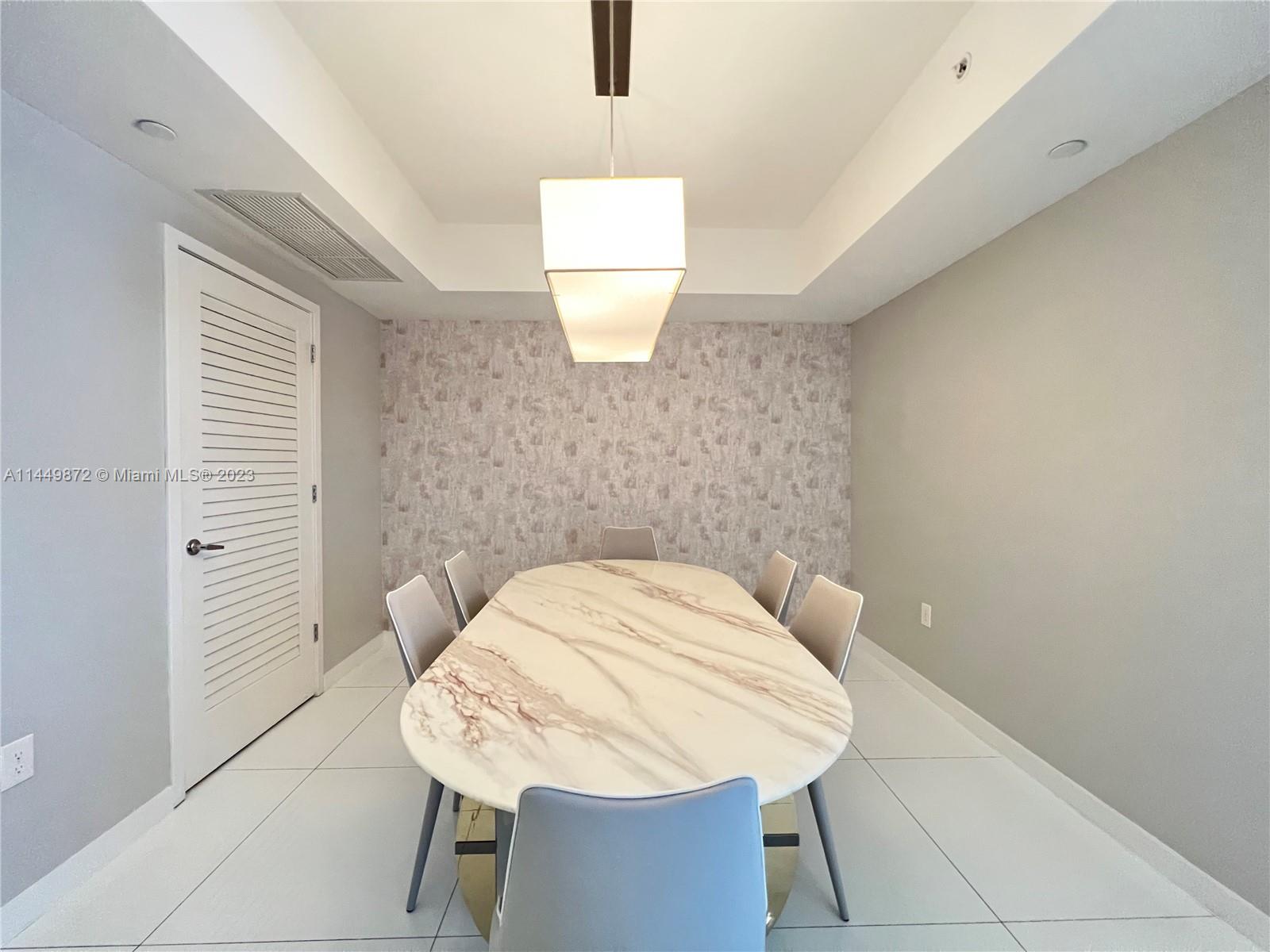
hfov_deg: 106.2
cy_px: 476
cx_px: 635
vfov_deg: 89.9
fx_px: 477
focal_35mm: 13
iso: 800
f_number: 1.8
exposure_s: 1/60
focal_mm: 1.57
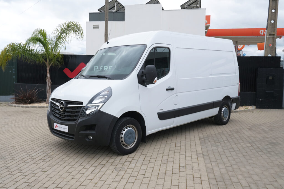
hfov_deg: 60.3
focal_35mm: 31
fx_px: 245
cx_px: 142
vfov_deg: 42.3
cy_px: 94
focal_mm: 20.9
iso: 160
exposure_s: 1/125
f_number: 9
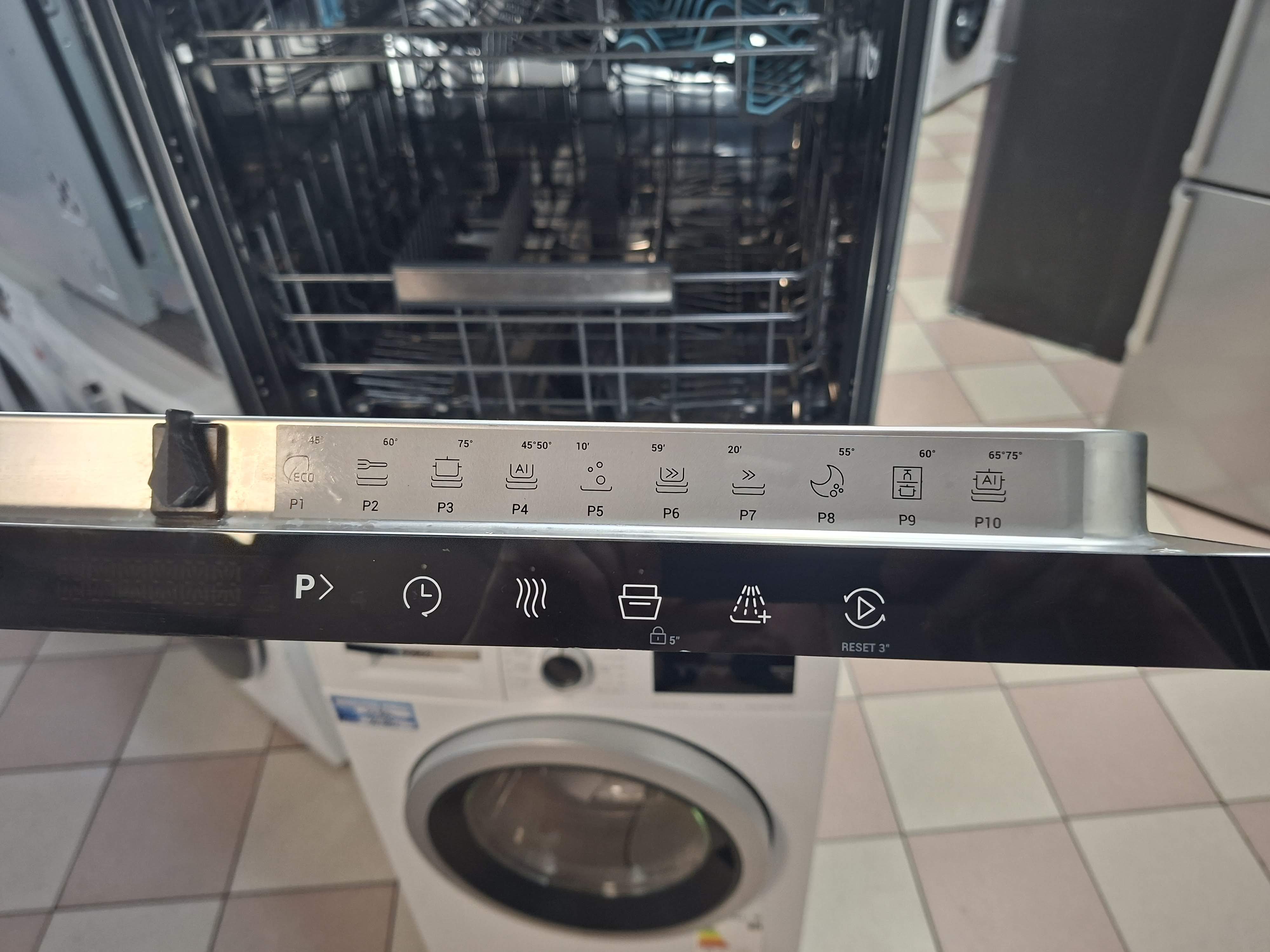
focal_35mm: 23
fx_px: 844
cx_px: 635
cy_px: 476
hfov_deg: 73.9
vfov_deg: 58.9
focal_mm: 5.54
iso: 250
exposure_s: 1/50
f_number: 1.8
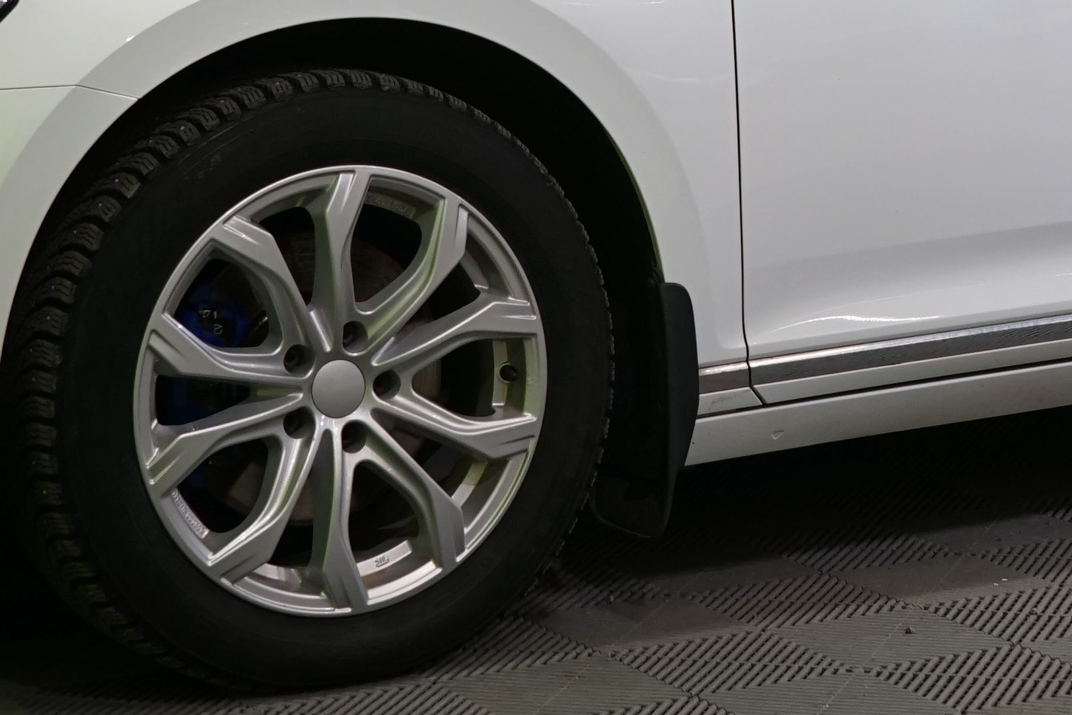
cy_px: -87
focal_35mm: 122
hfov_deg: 16.7
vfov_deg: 11.1
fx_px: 3633
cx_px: 784
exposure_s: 1/30
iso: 500
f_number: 6.3
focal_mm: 33
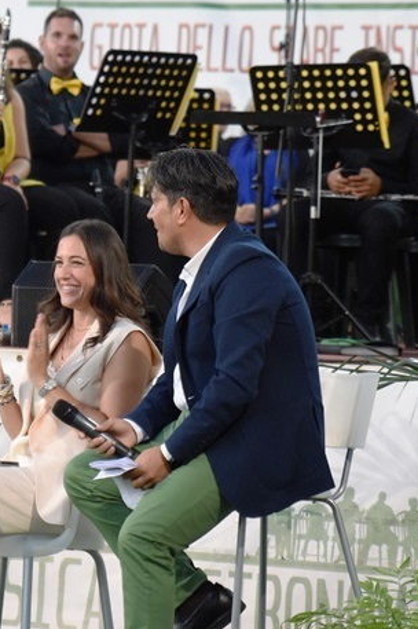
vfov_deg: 9.9
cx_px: -111
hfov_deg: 6.6
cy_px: 284
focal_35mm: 207
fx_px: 3610
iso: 800
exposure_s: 1/125
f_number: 2.8
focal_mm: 70
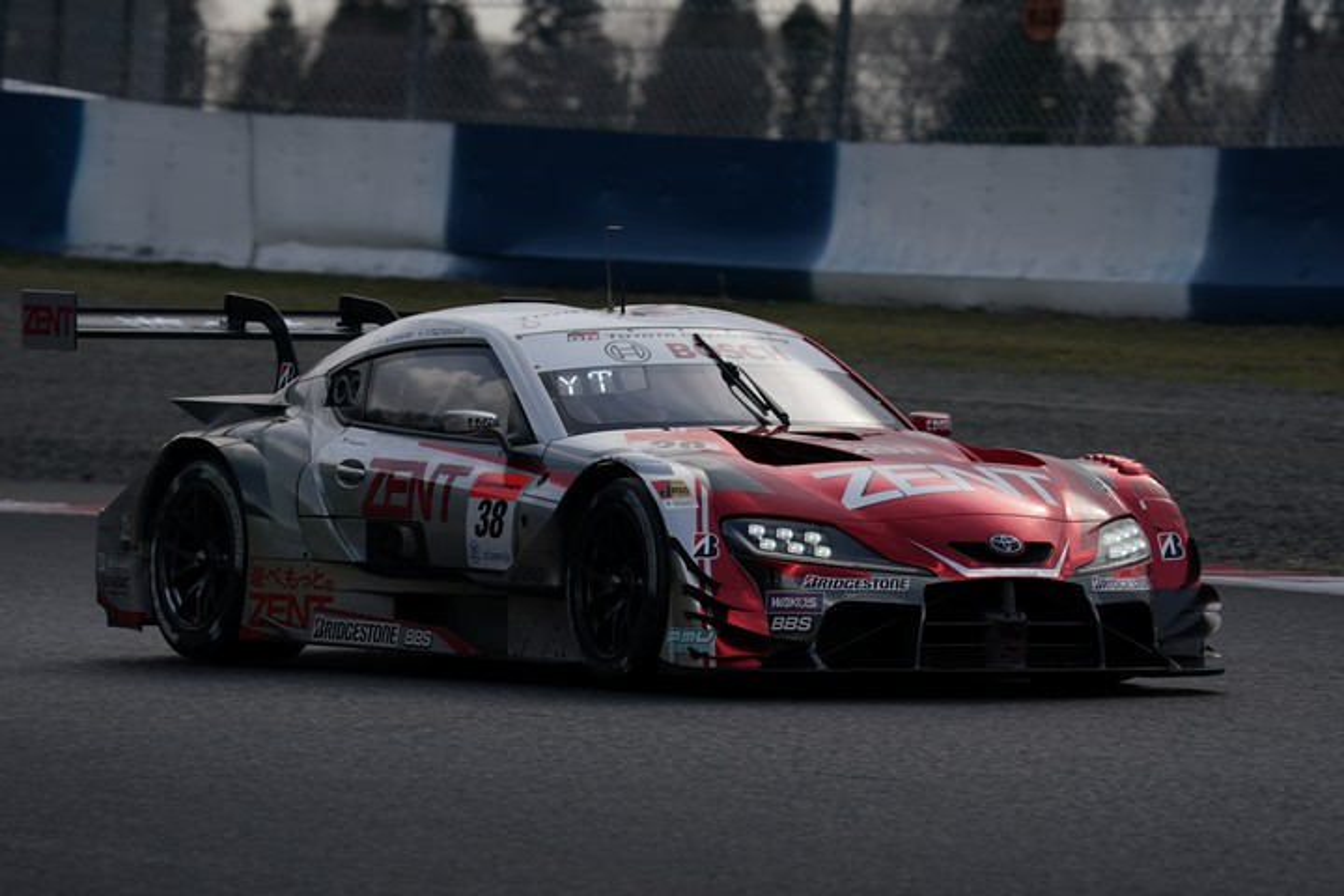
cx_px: 672
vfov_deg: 4.5
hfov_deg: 6.8
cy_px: 448
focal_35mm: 303
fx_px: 11311
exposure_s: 1/640
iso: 200
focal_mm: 303
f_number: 8
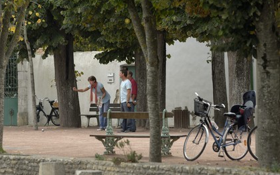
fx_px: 1877
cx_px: 140
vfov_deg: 5.3
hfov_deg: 8.5
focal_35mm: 246
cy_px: 87
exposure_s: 1/80
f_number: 3.5
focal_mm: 160
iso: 100
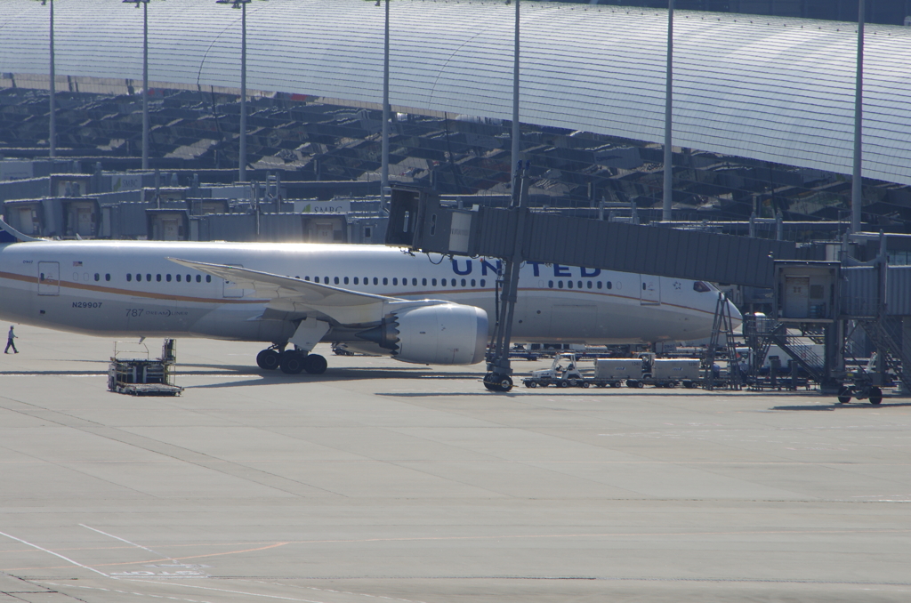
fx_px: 11363
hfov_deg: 4.6
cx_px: 456
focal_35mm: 450
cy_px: 302
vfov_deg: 3.0
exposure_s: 1/500
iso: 200
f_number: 11
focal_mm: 300
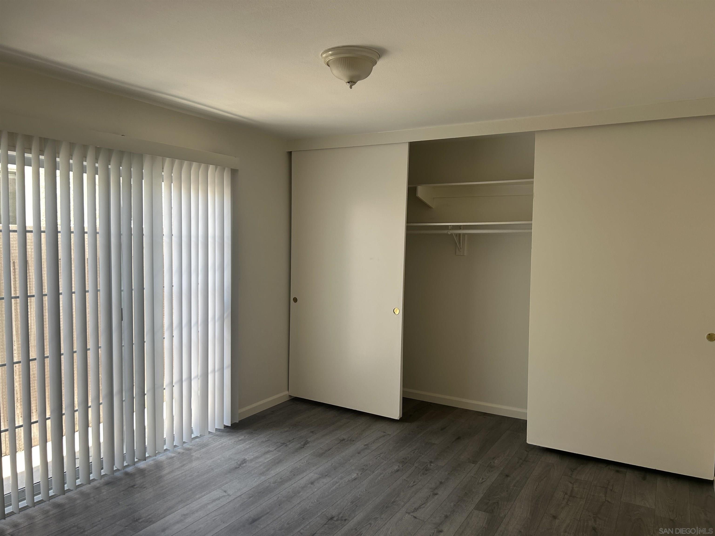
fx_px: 537
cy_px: 268
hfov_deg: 67.3
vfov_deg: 53.1
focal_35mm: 26
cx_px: 358
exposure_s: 1/121
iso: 50
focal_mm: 5.7
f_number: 1.5
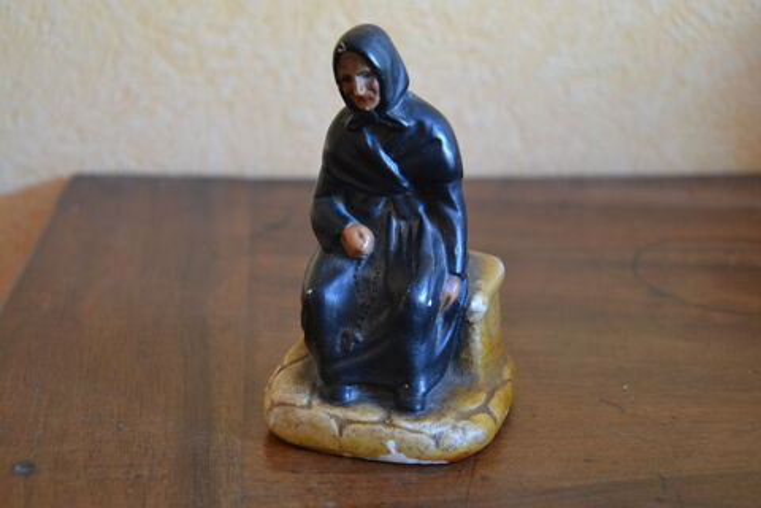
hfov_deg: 33.4
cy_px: 254
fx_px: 1268
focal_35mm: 60
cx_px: 380
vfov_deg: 22.6
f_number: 4.5
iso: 400
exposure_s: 1/3
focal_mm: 40
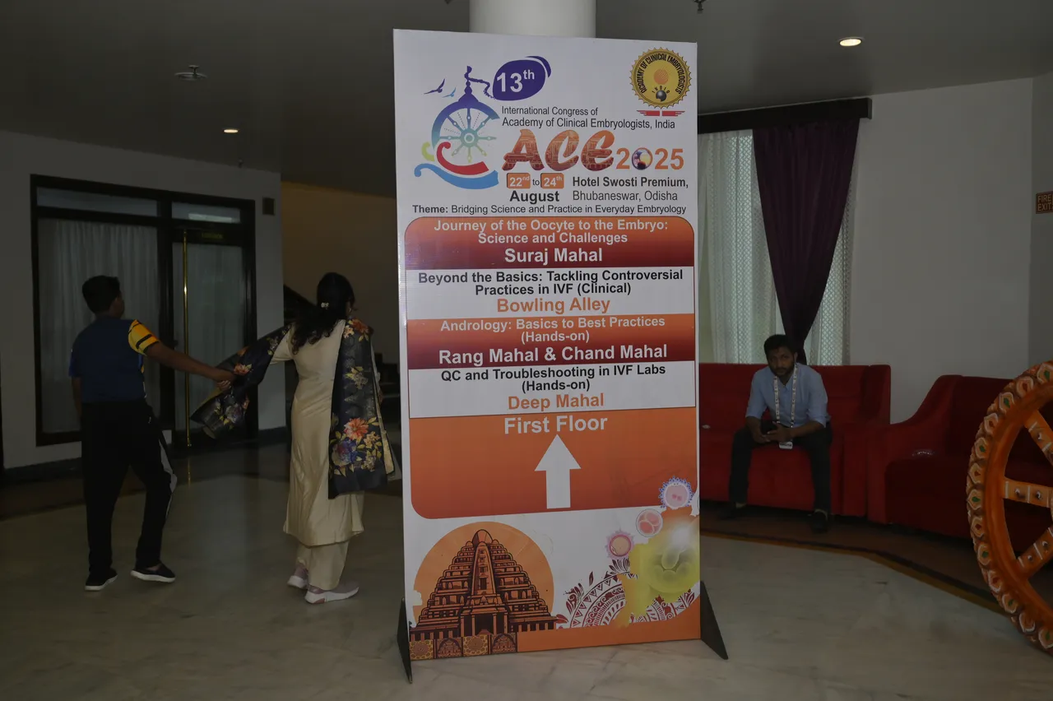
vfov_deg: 39.4
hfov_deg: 56.5
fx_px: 979
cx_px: 526
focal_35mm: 34
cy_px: 350
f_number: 4
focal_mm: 33.5
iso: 320
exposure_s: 1/125
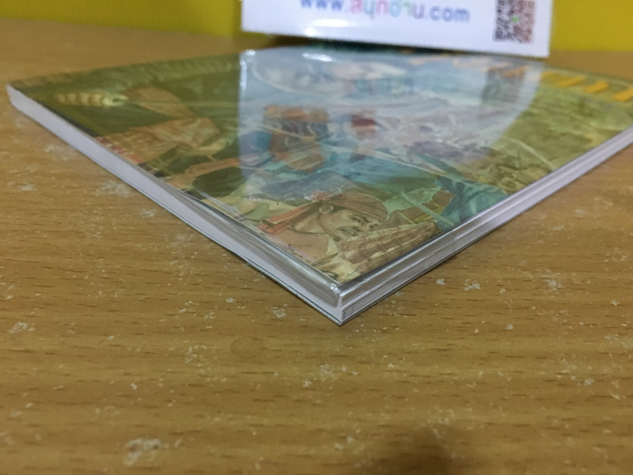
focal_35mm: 29
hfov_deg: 61.7
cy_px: 238
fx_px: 530
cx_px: 316
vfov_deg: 48.2
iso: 250
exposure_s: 1/17
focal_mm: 4.15
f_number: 2.2
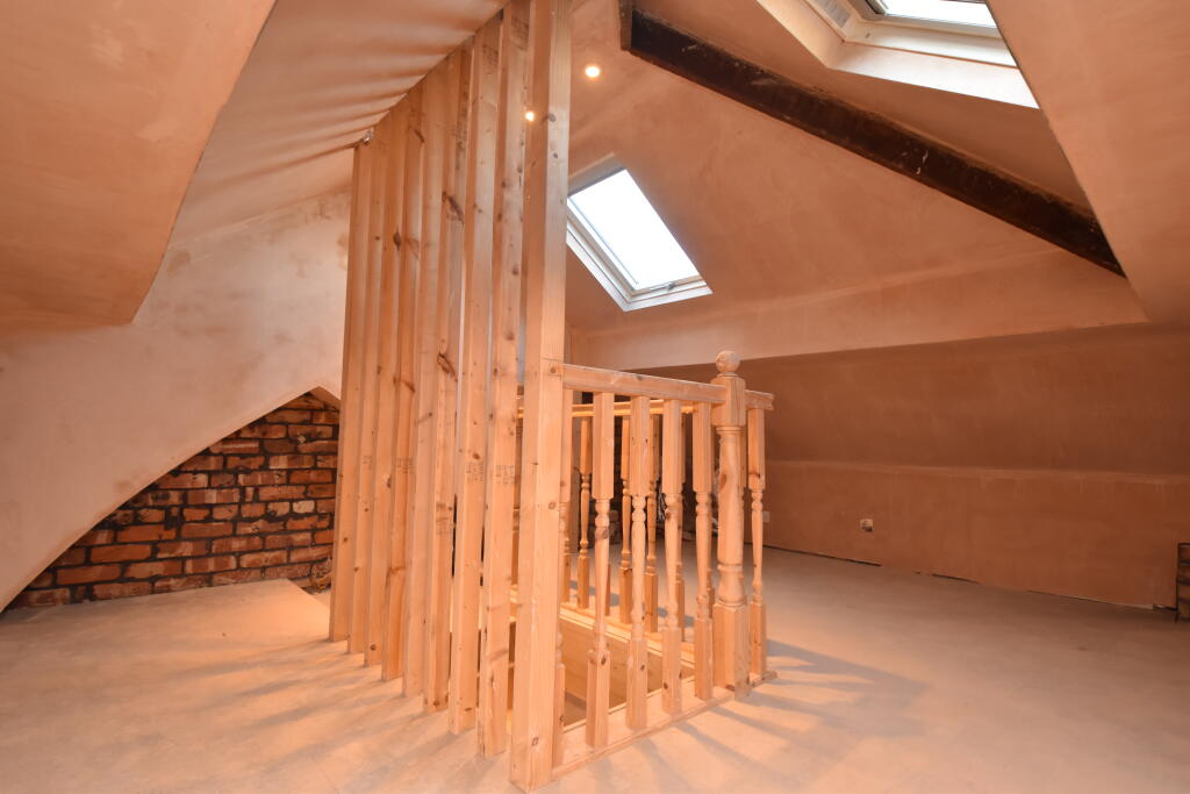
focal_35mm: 16
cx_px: 595
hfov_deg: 95.0
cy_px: 397
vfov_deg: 72.1
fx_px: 545
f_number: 5
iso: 800
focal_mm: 11
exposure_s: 1/100
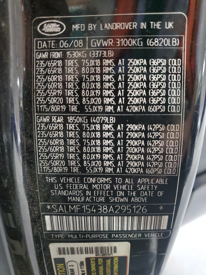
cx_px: 103
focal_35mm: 26
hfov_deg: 53.1
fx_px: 206
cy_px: 138
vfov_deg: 67.3
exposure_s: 1/15
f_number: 1.5
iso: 392
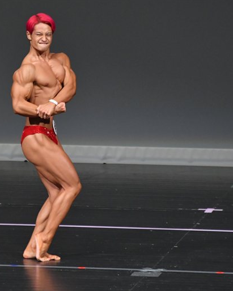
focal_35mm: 531
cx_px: 60
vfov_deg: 3.6
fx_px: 4573
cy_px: 145
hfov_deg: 2.9
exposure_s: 1/400
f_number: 5.6
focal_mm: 250
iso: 4000
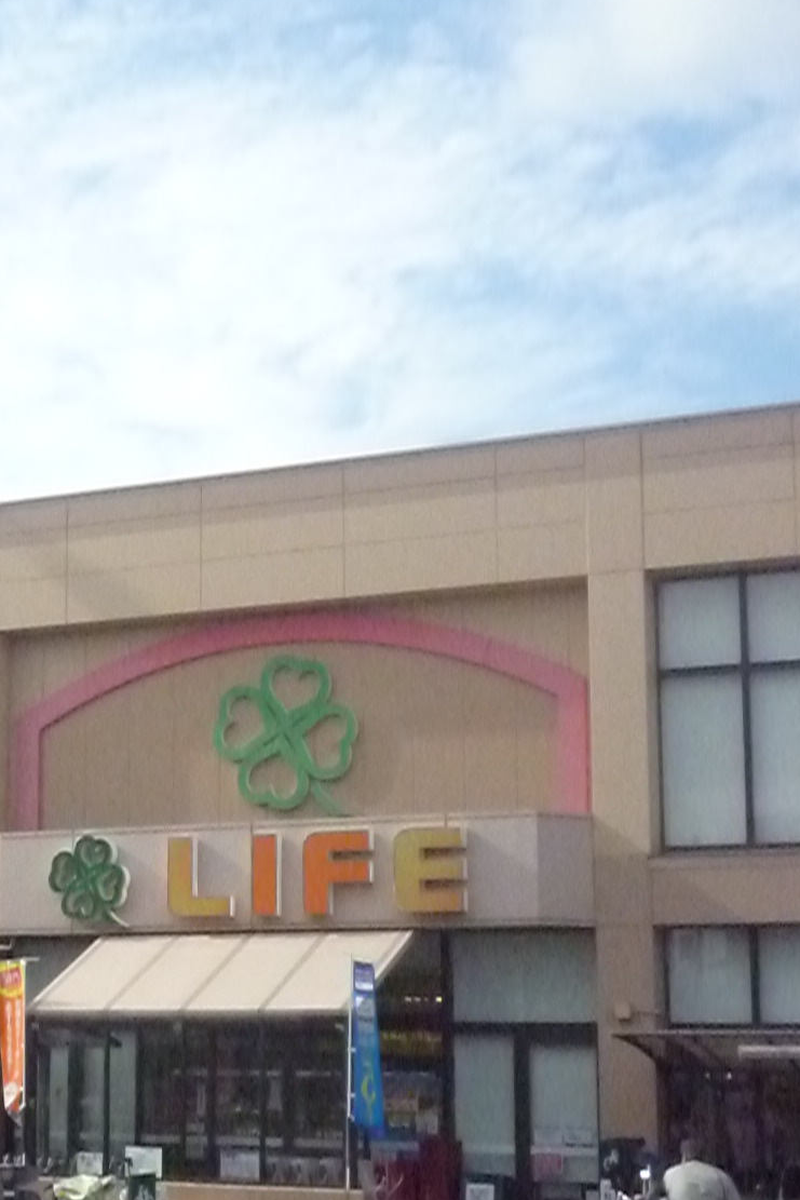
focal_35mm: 69
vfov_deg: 29.2
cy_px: 719
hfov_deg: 19.2
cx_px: 17
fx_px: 2299
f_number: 10
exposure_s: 1/1300
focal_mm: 6.4
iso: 1600
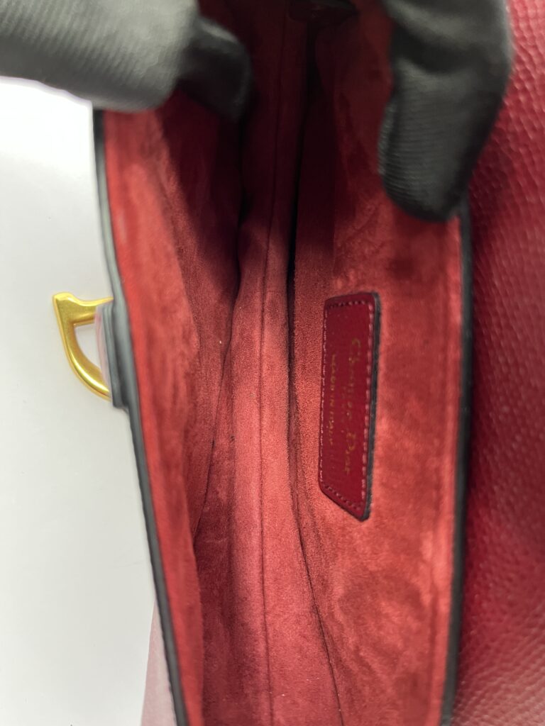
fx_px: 546
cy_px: 363
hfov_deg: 53.1
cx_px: 272
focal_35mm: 26
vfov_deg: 67.3
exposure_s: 1/50
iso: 320
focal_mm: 5.1
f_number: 1.6
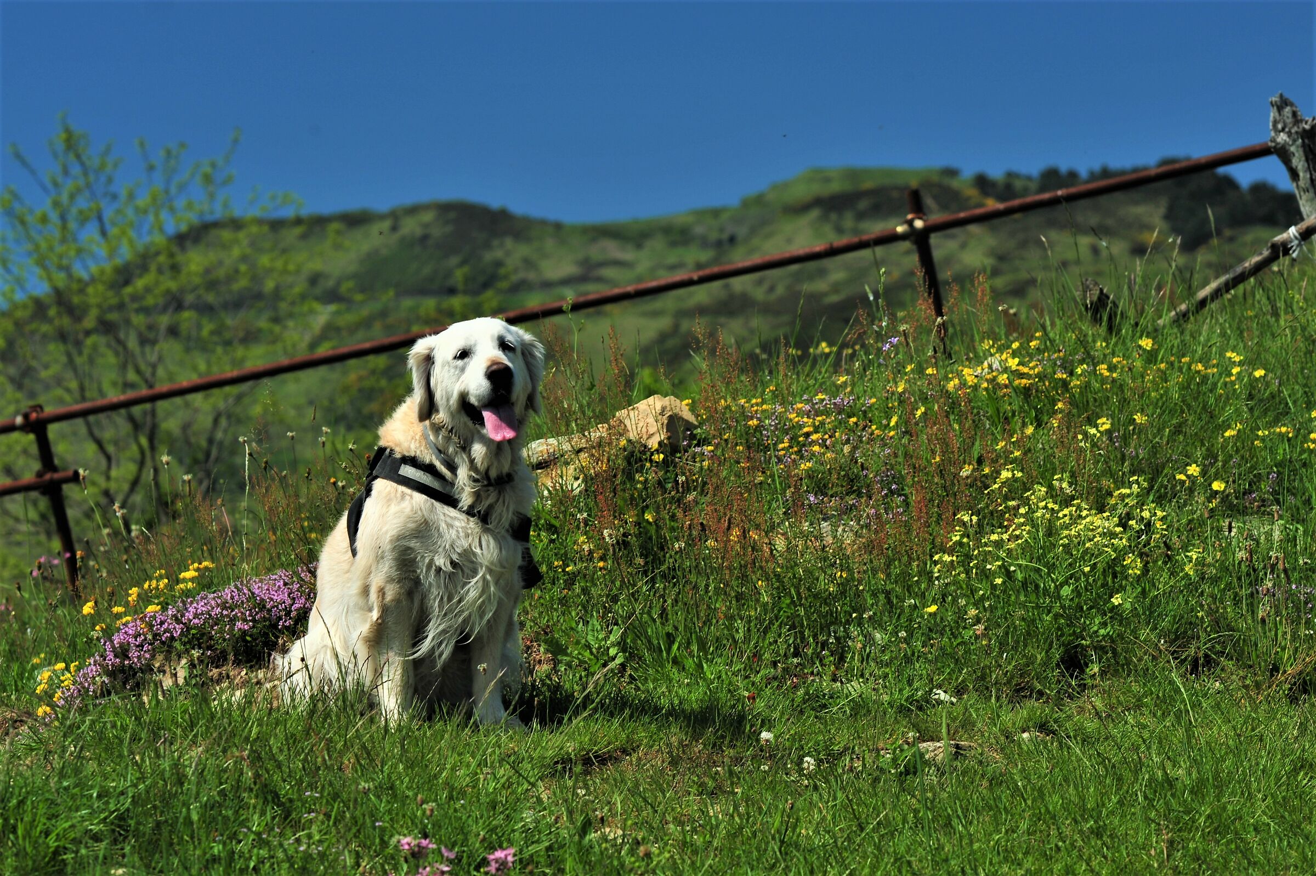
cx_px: 658
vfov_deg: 10.1
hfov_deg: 15.2
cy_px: 438
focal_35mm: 135
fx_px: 4932
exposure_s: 1/400
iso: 200
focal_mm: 135
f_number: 10
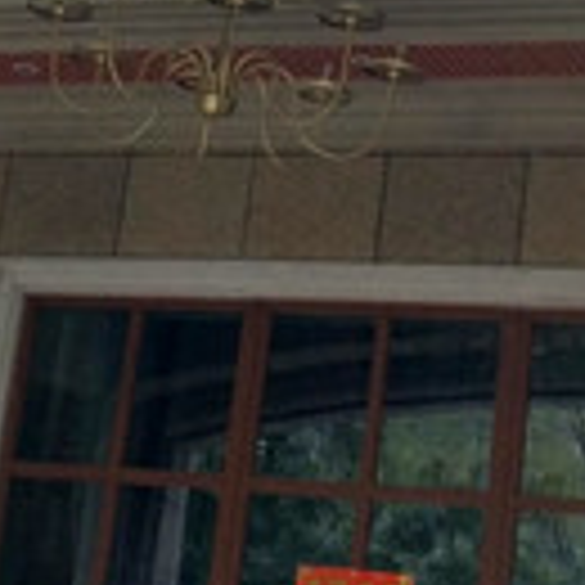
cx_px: 230
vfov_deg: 12.8
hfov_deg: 13.0
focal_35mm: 134
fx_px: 2562
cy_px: -25
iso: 192
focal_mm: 4.73
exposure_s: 1/100
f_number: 2.2
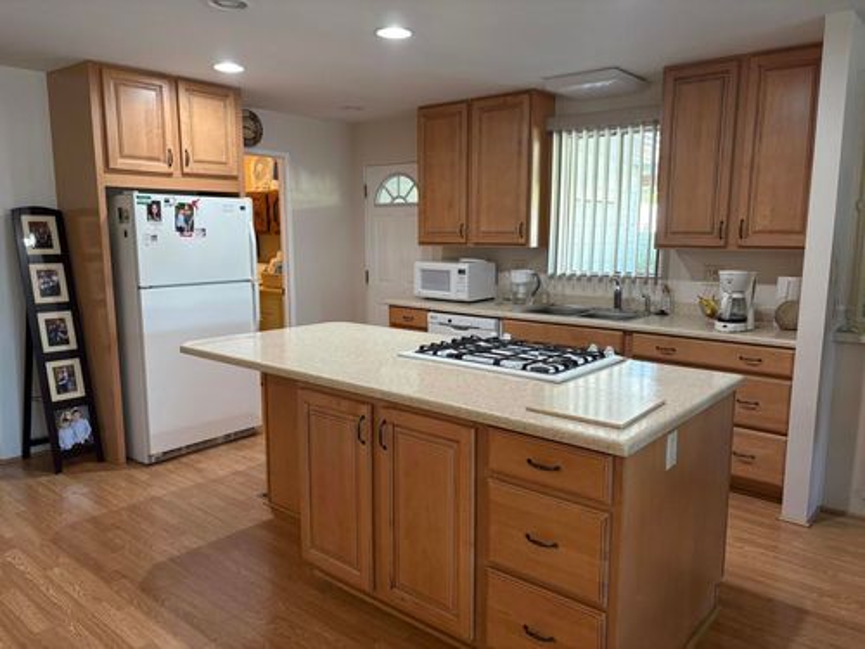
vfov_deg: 53.1
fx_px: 650
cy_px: 324
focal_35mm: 26
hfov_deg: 67.3
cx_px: 432
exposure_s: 1/60
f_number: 1.6
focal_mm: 5.96
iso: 125
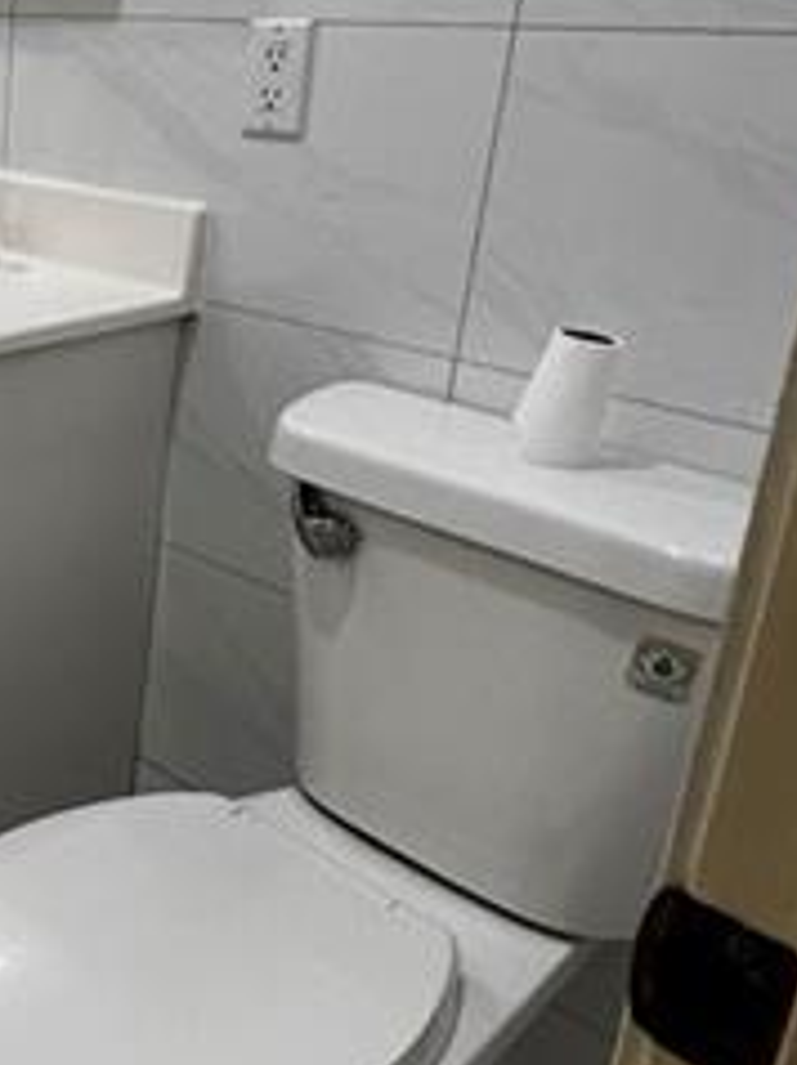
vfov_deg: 44.6
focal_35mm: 42
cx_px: -439
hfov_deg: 25.0
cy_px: 434
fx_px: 1292
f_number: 1.8
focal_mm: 1.57
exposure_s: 1/120
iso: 125
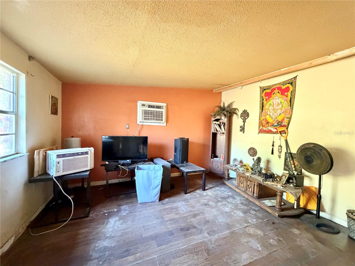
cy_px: 133
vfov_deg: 85.7
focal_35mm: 14
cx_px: 178
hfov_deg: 102.1
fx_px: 144
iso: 1250
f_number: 2.2
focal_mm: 2.22
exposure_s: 1/47
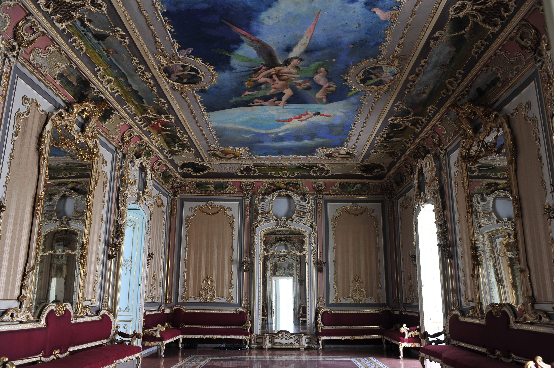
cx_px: 277
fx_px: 431
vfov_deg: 46.3
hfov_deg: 65.5
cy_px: 184
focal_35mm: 28
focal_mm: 28
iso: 200
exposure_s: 1/3
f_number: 5.6
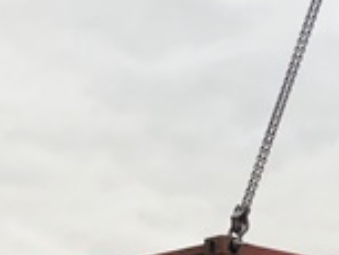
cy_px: 471
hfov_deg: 15.4
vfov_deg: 10.8
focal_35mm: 128
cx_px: 202
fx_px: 1255
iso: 40
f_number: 1.8
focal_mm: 4
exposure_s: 1/120
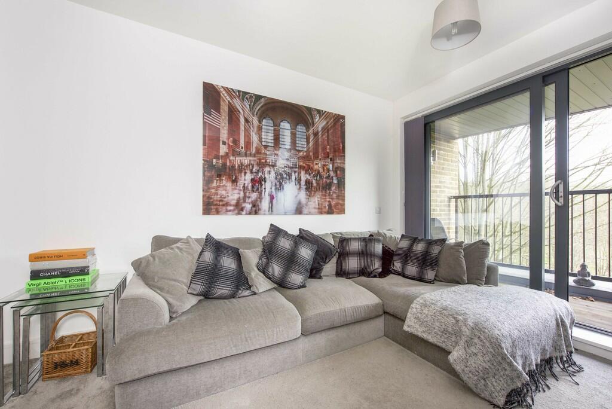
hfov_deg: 104.2
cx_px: 306
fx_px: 238
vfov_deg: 81.3
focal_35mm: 14
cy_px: 204
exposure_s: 1/20
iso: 250
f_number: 9
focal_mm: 14
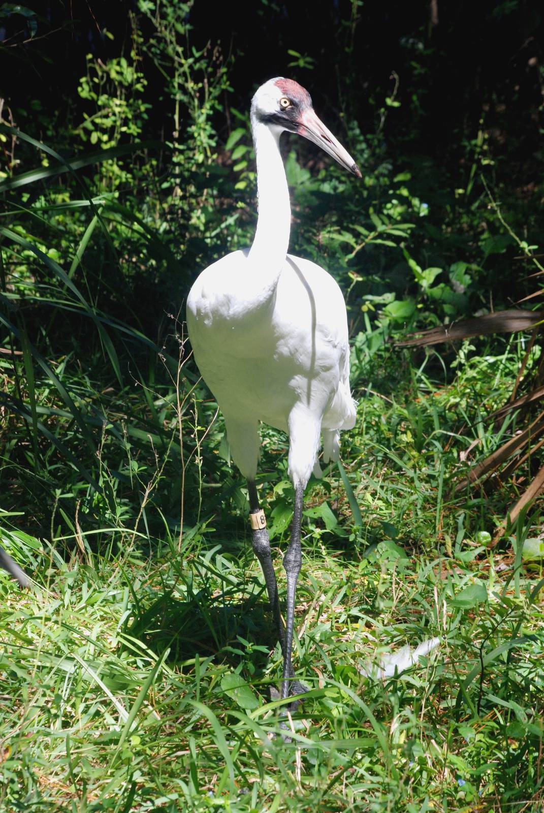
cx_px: 272
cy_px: 406
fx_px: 5085
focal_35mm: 225
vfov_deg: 9.1
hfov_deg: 6.1
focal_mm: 150
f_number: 10
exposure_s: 1/160
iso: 400
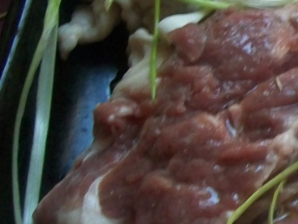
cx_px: 505
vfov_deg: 11.9
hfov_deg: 14.3
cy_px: 35
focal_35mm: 124
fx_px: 1067
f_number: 2.7
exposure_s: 1/25
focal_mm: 6
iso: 160
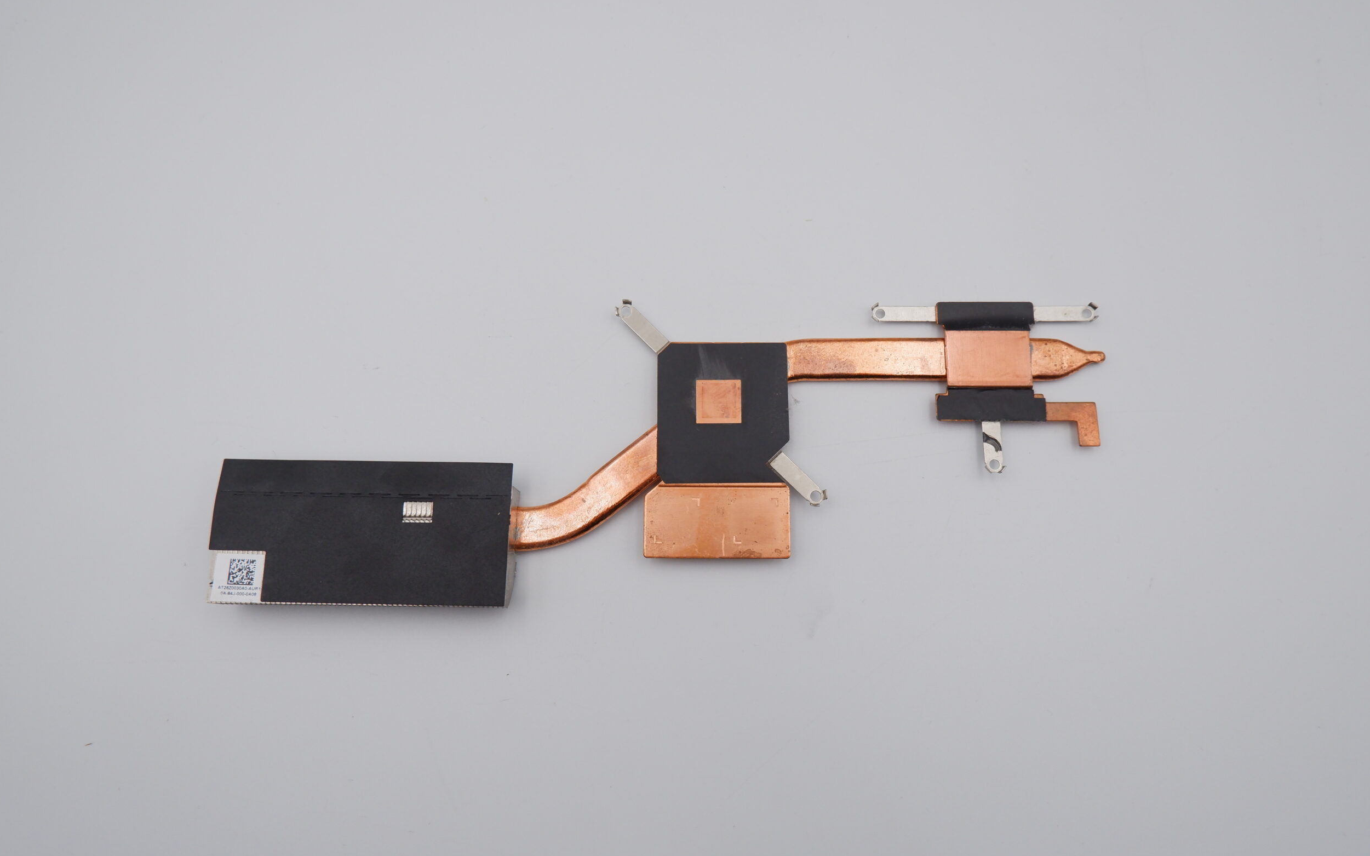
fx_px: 896
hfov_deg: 74.8
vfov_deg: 51.1
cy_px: 422
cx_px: 680
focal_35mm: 24
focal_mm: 15
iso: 800
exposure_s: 1/500
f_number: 5.6
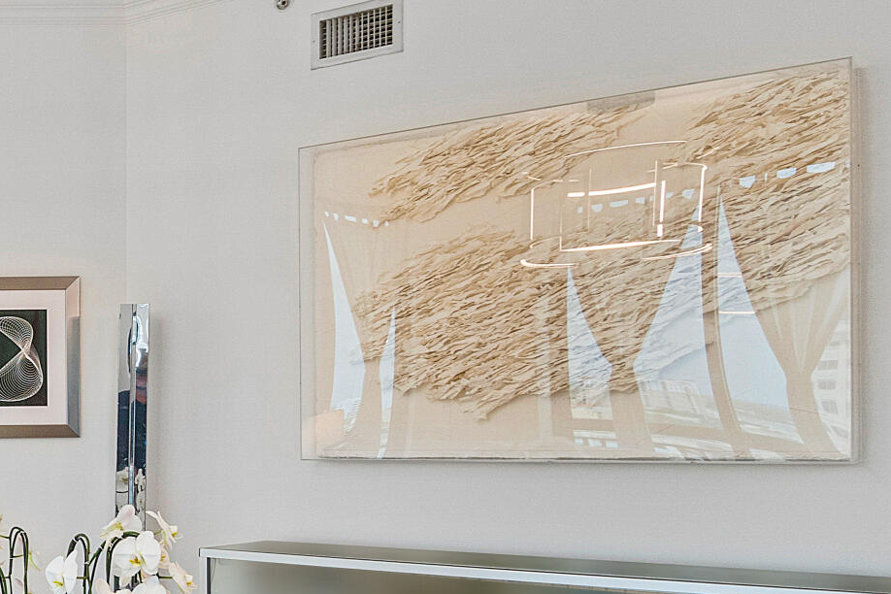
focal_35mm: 49
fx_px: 1213
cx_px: -284
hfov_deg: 30.9
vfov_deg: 27.2
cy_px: 444
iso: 160
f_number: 8
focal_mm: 10
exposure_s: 1/5
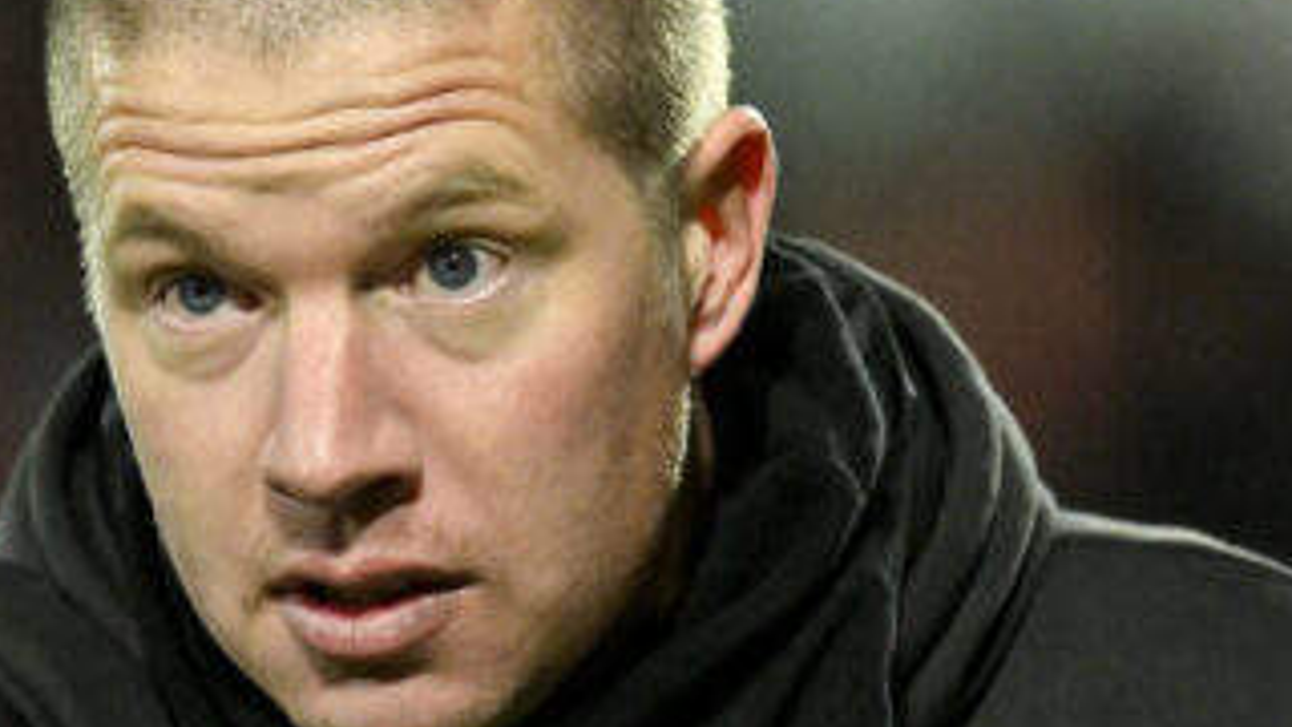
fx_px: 46009
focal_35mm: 1343
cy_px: 285
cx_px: 464
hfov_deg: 1.6
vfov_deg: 0.9
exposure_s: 1/2000
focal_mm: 400
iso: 2000
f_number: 4.5
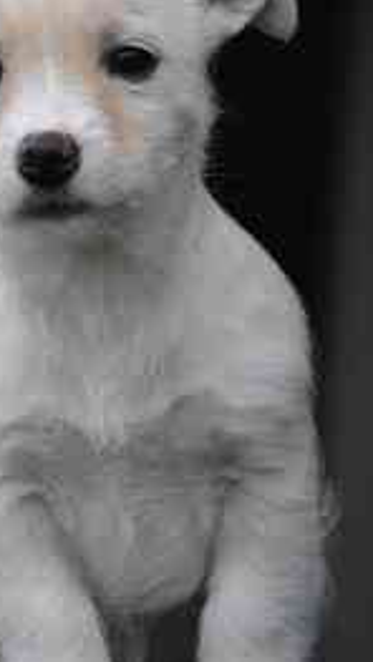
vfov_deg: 5.8
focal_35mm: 371
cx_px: 57
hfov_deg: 3.3
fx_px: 6518
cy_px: 295
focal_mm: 155
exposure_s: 1/1600
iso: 2500
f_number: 5.6
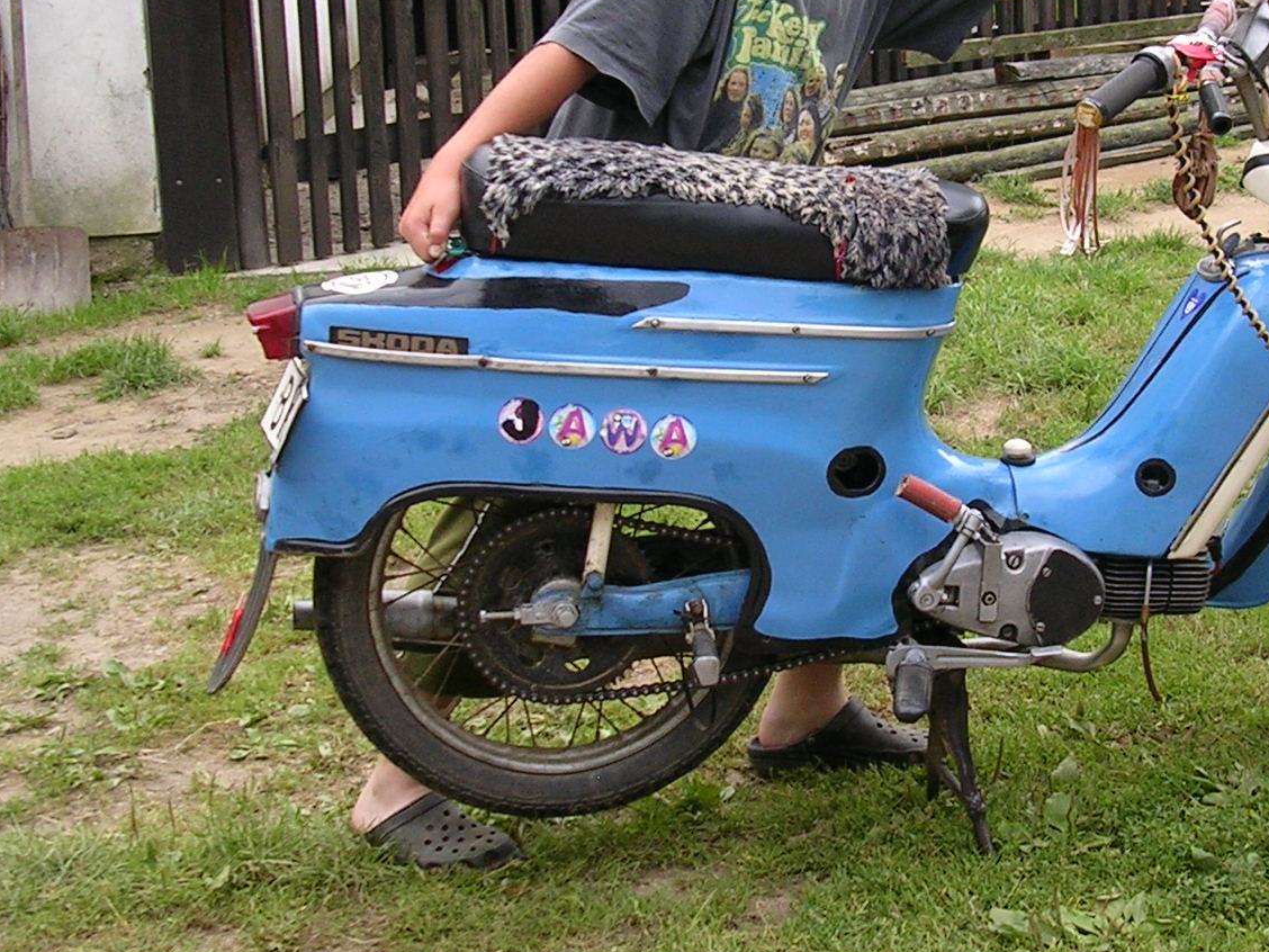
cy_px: 369
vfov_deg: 21.3
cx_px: 898
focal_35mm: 69
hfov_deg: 27.9
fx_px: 2529
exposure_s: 1/286
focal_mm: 5.8
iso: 50
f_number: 2.8
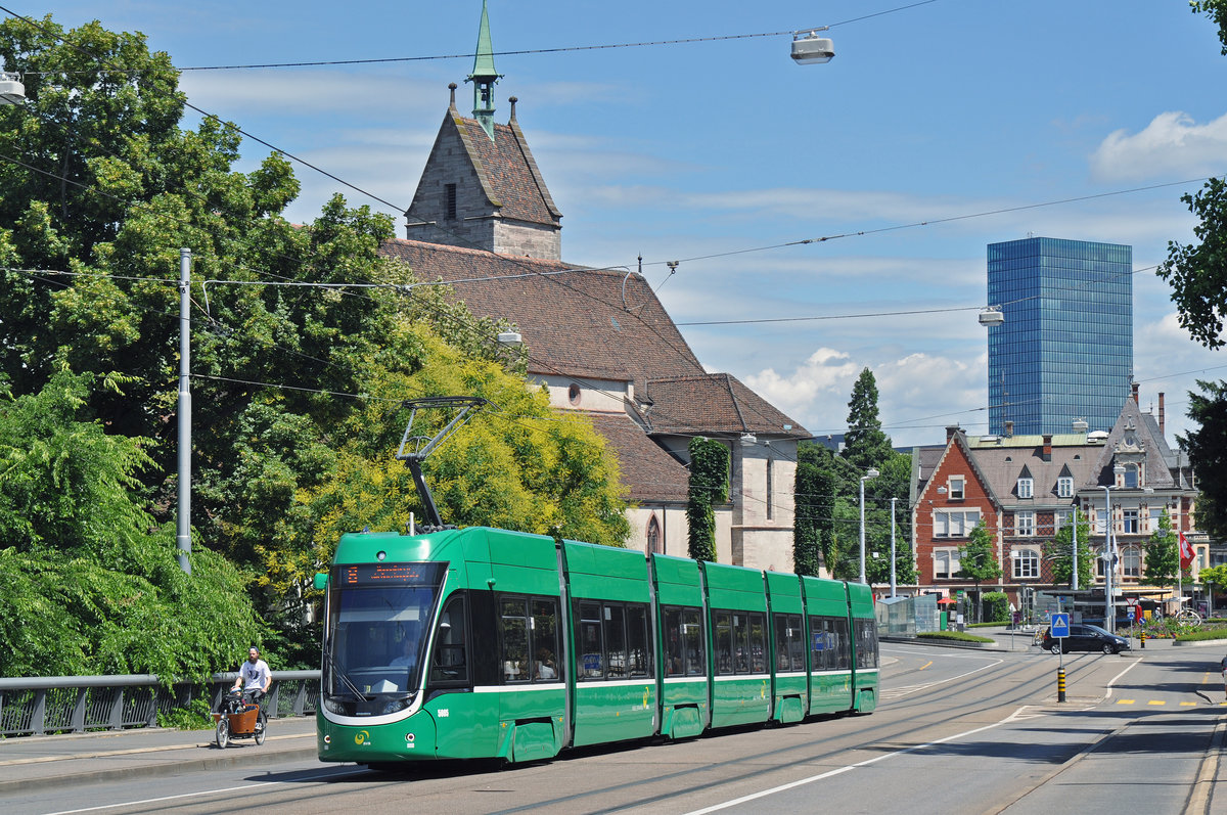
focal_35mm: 82
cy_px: 408
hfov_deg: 24.6
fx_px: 2808
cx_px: 614
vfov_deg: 16.5
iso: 200
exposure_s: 1/1000
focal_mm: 55
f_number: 5.6
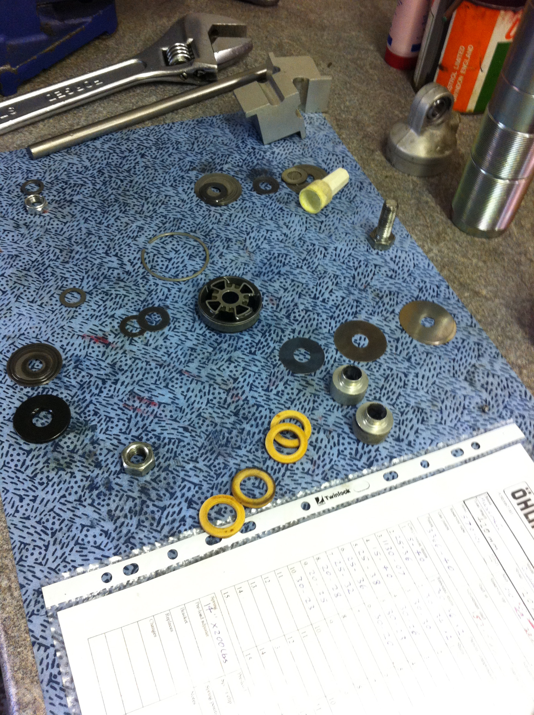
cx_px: 267
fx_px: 722
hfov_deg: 40.6
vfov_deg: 52.7
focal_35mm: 35
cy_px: 358
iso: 160
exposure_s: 1/15
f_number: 2.8
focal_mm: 3.85
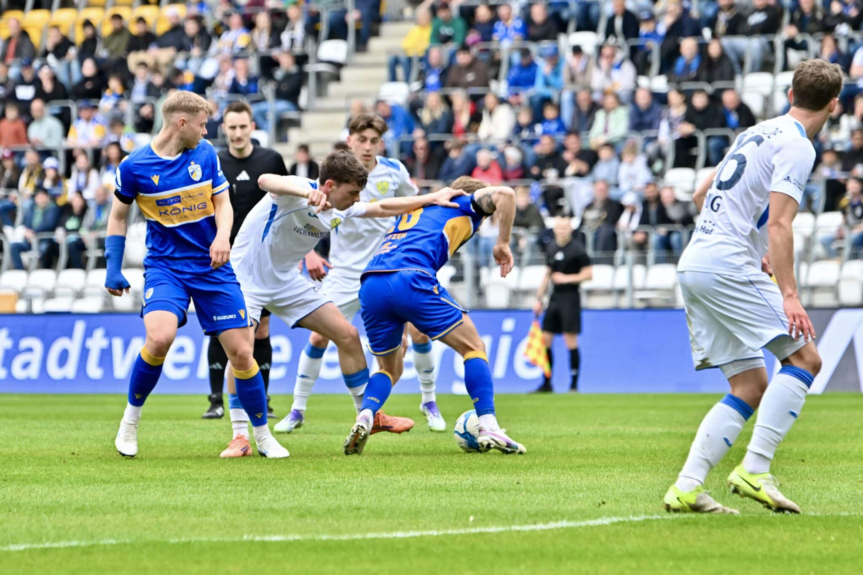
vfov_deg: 4.6
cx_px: 432
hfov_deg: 6.9
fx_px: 7191
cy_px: 288
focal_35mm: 300
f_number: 5.6
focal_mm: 300
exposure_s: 1/1600
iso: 1800
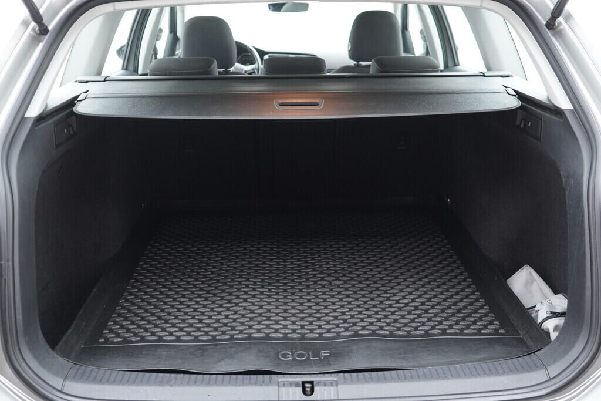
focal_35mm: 36
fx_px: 601
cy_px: 200
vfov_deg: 36.9
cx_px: 300
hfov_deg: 53.1
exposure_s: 1/40
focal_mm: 24
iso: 500
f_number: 2.8
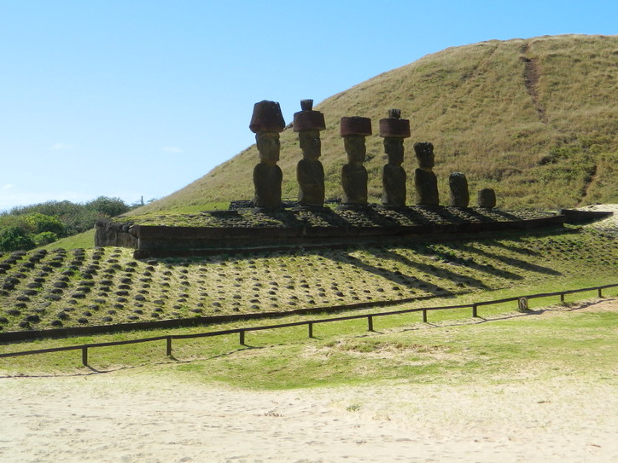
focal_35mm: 58
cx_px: 265
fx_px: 1035
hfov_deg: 33.2
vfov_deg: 25.1
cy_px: 143
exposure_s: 1/1000
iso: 110
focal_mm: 7.3
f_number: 3.5
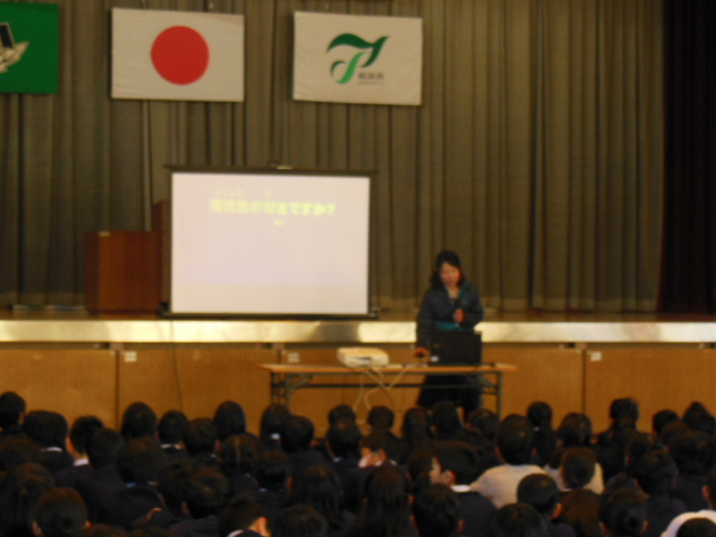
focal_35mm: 107
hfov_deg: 18.4
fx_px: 2213
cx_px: 358
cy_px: 268
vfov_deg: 13.8
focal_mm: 19.1
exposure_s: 1/25
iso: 400
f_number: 5.7
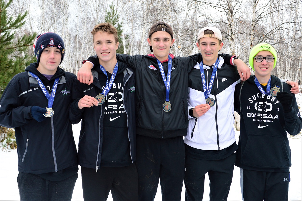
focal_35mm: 33
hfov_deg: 57.3
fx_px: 277
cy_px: 100
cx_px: 151
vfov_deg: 39.9
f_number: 8
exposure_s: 1/250
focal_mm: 22
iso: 400
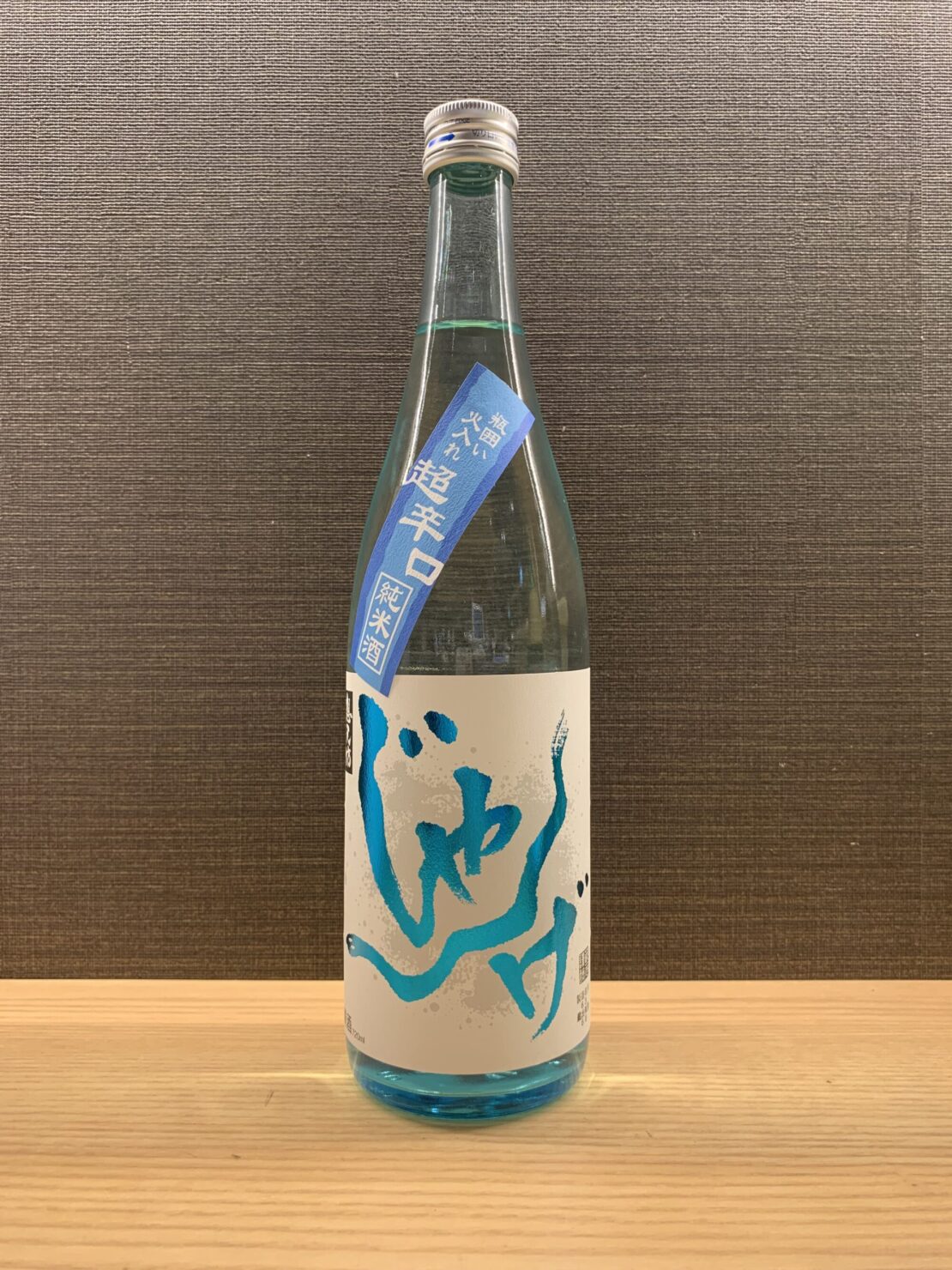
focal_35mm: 26
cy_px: 635
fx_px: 953
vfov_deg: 67.3
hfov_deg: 53.1
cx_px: 476
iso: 100
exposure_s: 1/60
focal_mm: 4.25
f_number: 1.8
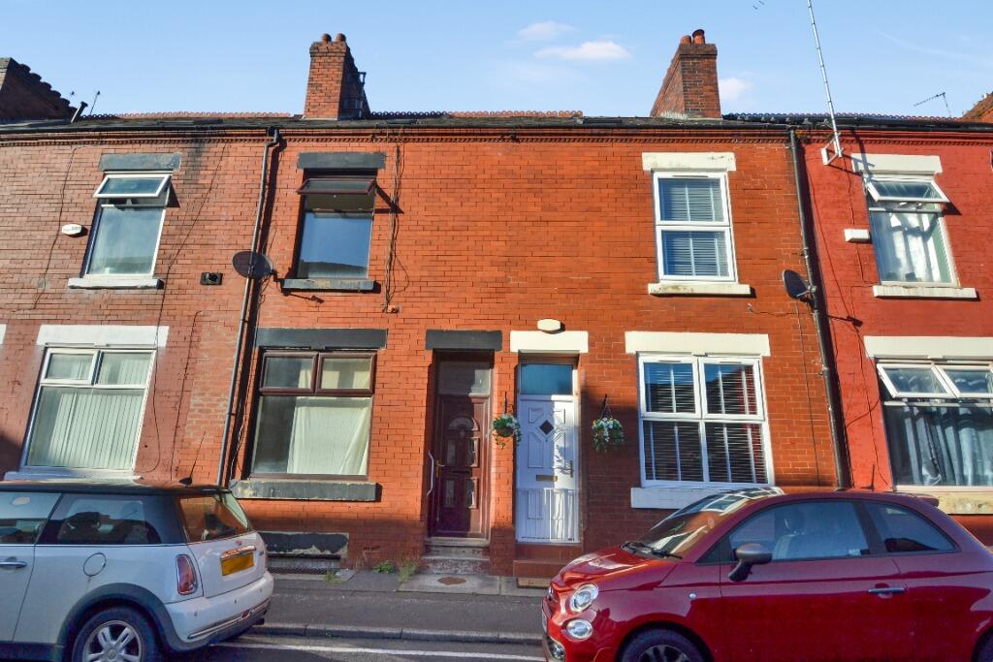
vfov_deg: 67.4
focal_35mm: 18
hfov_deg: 90.0
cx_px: 496
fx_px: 497
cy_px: 331
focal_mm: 12
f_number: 7.1
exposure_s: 1/200
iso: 100
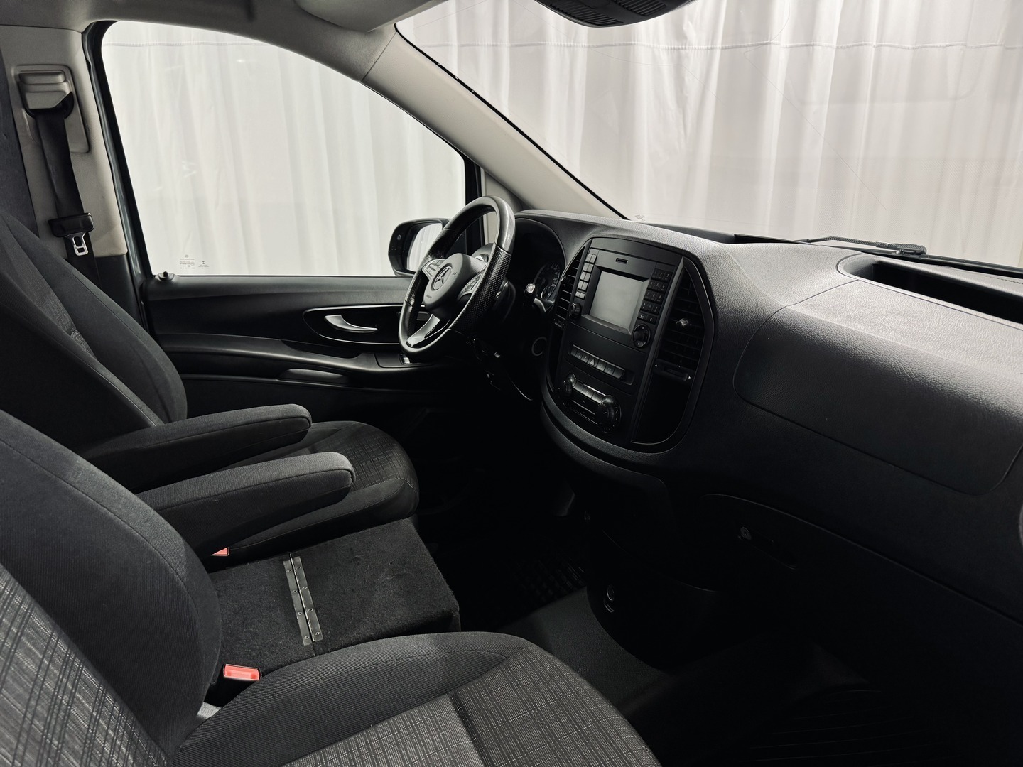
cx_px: 512
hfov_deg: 71.6
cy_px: 384
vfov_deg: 56.8
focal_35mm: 24
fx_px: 709
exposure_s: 1/100
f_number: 1.78
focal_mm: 6.86
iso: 200
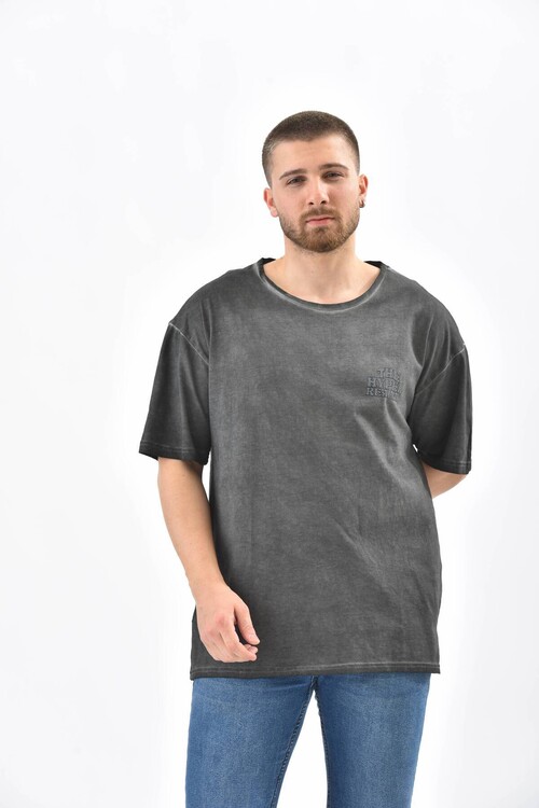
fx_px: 2246
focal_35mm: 100
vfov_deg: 20.4
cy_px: 404
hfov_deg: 13.7
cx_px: 270
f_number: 7.1
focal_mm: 100
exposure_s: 1/160
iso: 100
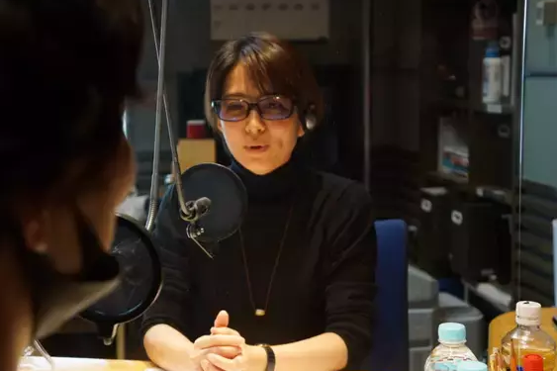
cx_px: 261
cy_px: 193
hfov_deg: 31.4
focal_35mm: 64
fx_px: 990
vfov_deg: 21.2
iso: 1600
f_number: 4.5
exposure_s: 1/100
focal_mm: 40
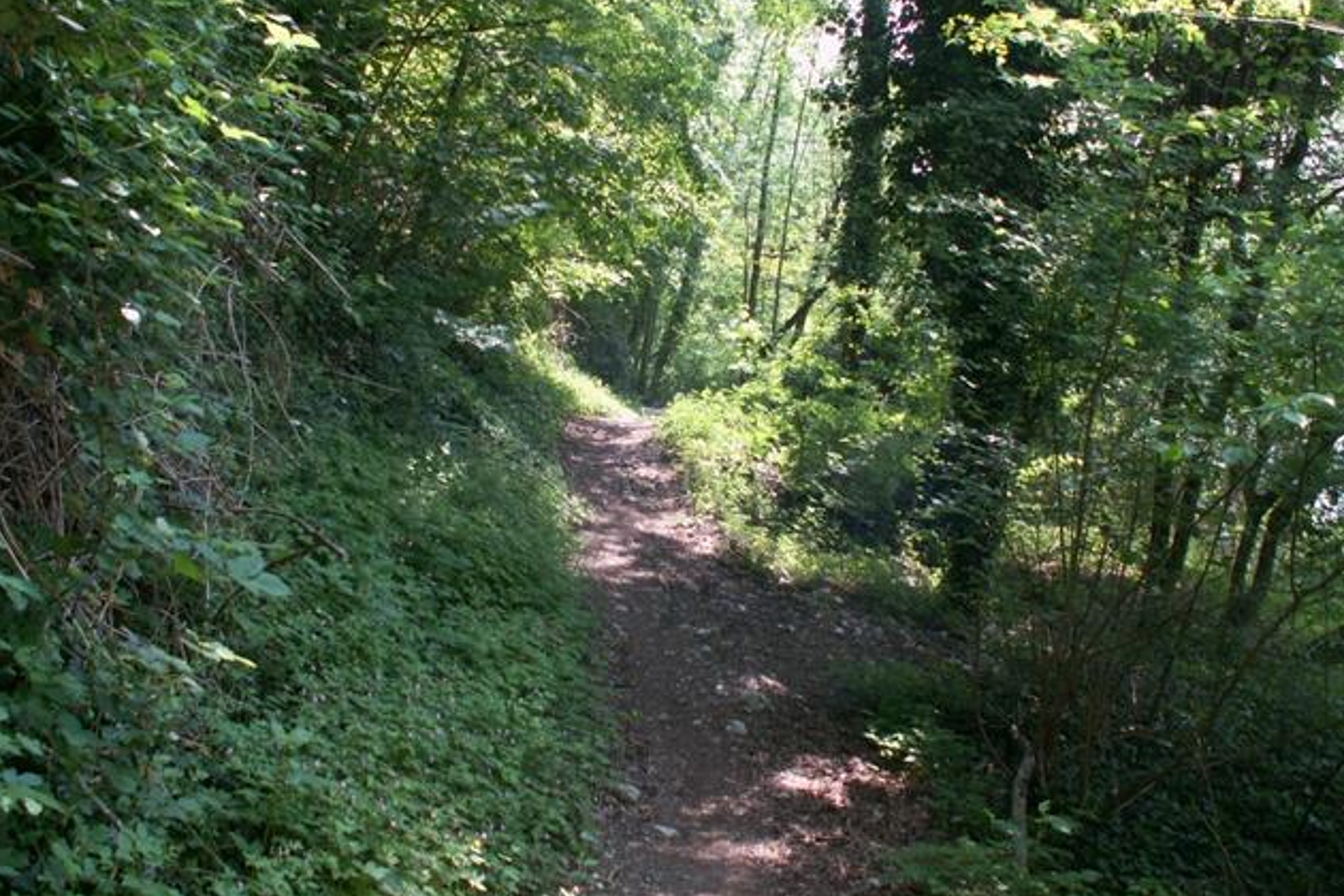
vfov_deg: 35.9
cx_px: 676
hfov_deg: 51.9
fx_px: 1381
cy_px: 388
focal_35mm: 37
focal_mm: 5.86
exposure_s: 1/50
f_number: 3.5
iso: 50
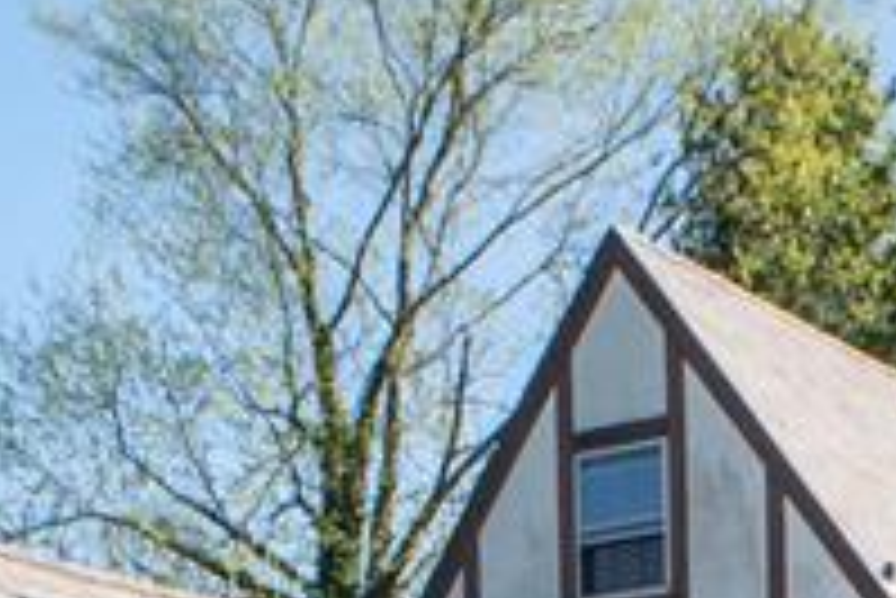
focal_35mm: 147
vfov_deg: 8.7
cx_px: 835
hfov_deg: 13.8
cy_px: 1329
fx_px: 3661
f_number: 10
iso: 100
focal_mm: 18
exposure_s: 1/200
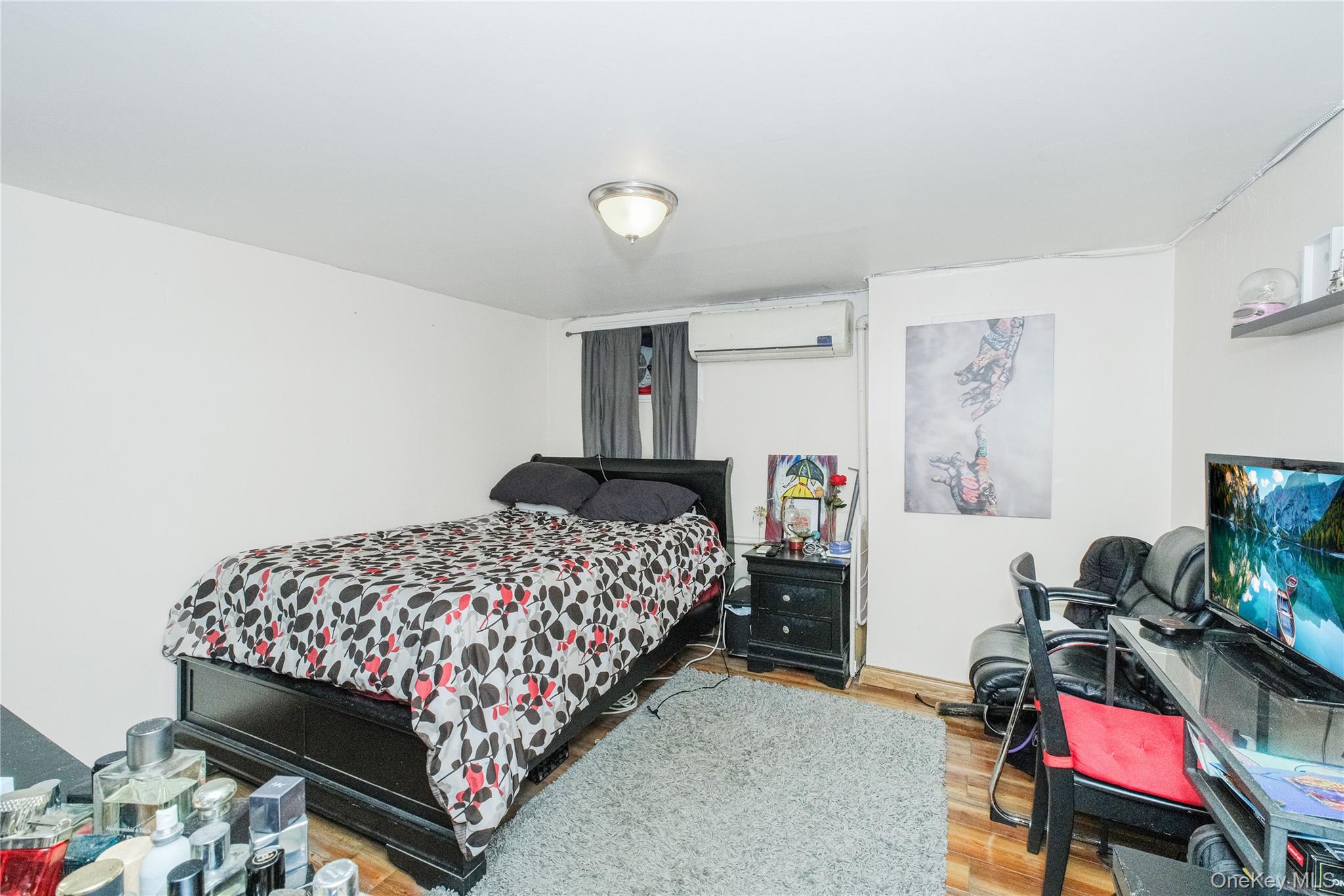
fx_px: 560
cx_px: 672
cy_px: 448
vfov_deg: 77.3
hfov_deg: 100.4
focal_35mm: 15
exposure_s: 1/100
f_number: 8
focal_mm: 10
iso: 2000
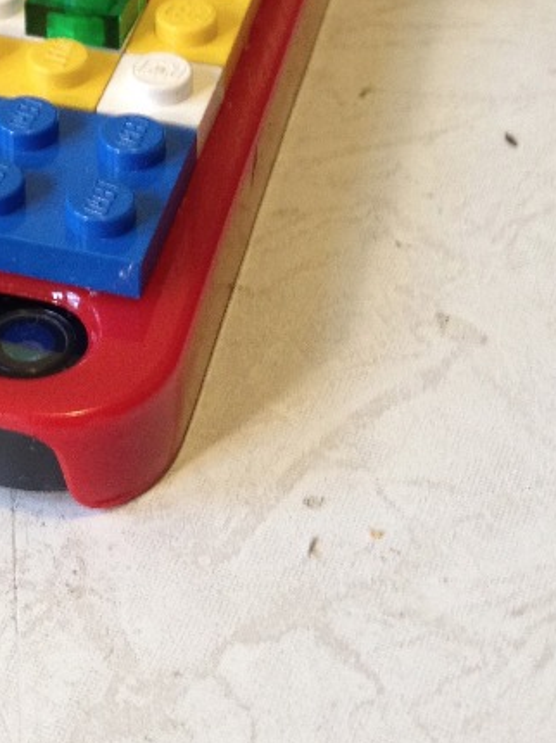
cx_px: -92
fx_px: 1886
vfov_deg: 21.9
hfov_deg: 16.2
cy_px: 111
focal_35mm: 88
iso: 125
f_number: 2.4
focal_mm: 4.28
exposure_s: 1/20
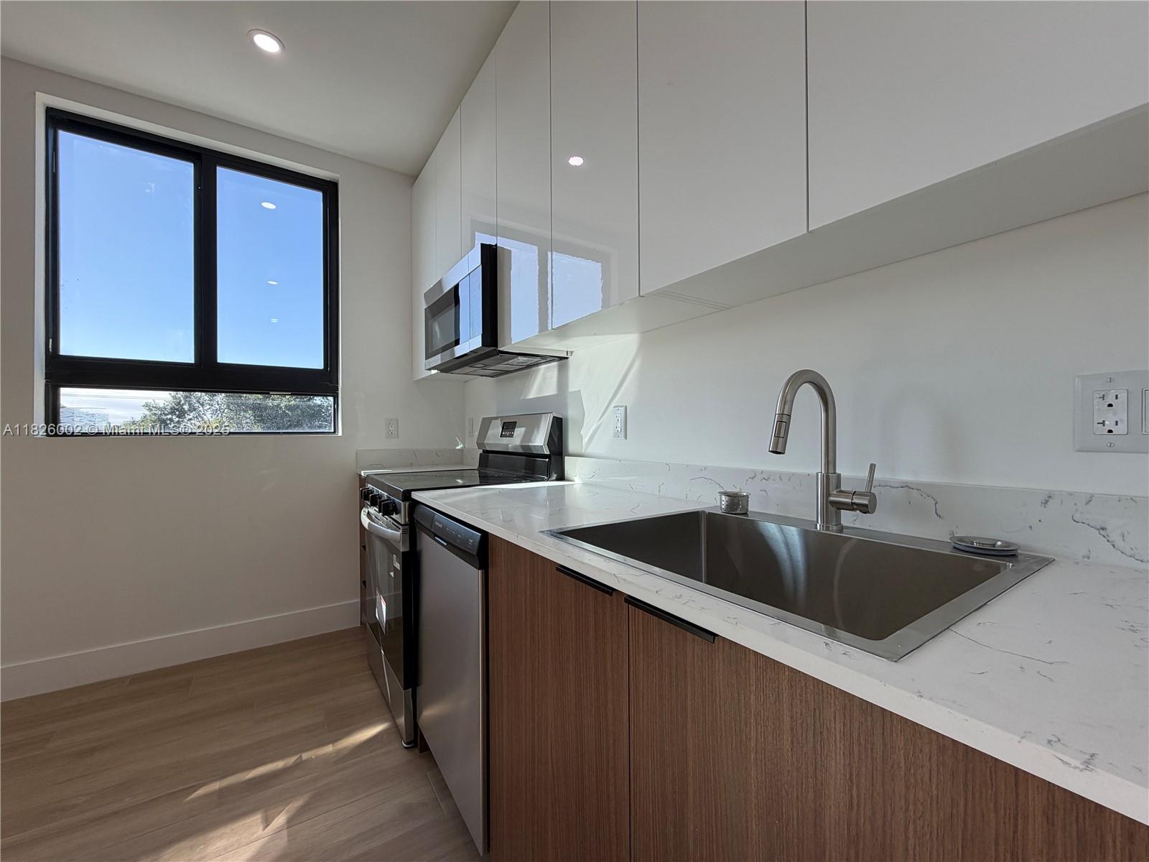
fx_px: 465
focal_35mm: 14
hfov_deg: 102.1
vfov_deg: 85.7
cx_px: 574
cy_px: 431
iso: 40
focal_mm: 2.22
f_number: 2.2
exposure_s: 1/156
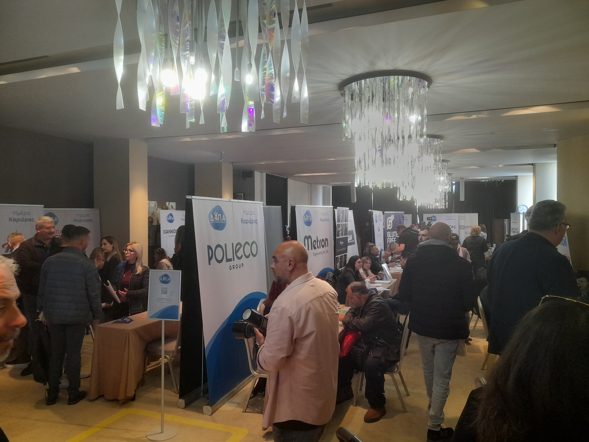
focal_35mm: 25
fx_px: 425
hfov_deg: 69.4
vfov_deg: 54.9
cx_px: 294
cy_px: 221
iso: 160
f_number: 2
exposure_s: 1/50
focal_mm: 4.6
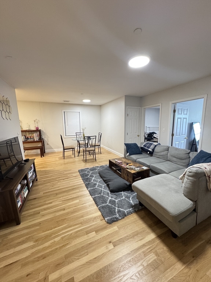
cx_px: 106
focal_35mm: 14
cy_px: 141
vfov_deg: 102.1
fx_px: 114
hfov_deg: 85.7
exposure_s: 1/60
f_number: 2.2
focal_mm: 2.22
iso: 640
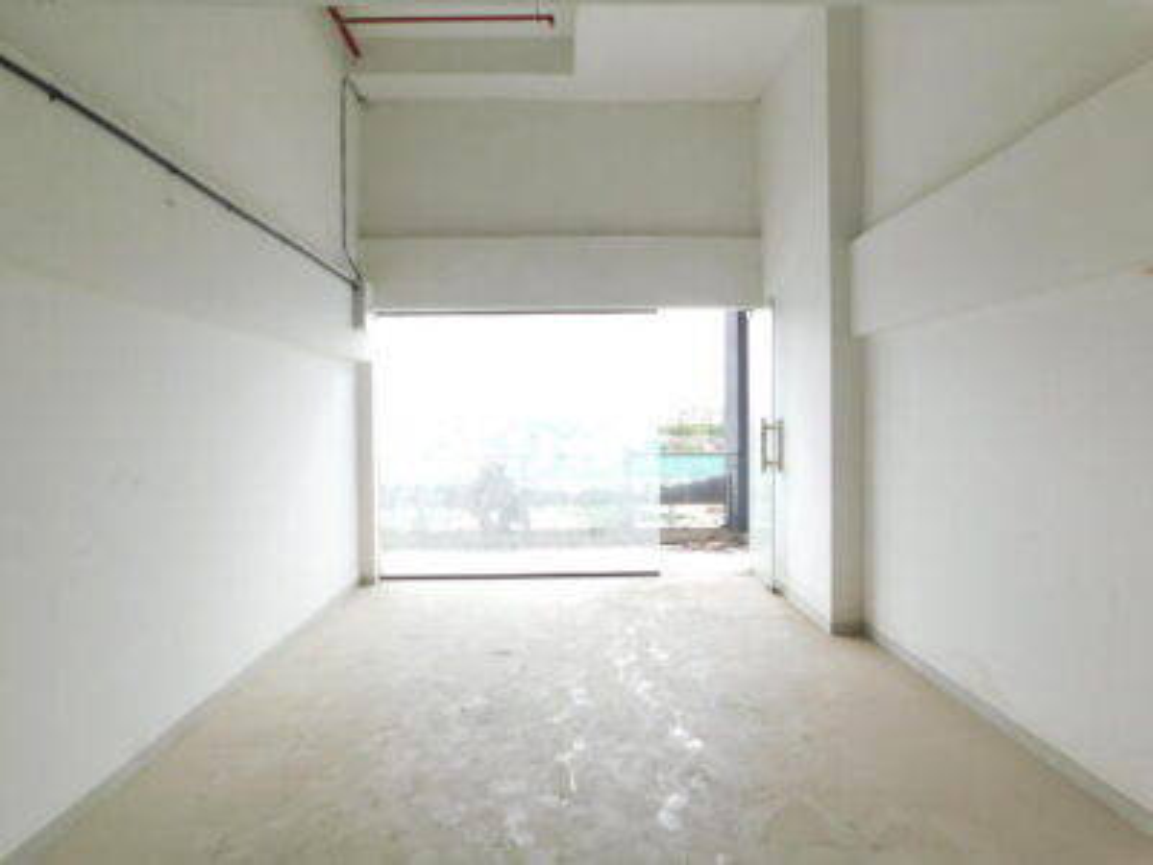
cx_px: 576
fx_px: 766
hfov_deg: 73.9
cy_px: 432
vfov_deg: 58.9
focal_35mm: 23
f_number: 3
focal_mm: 4
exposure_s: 1/160
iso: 125
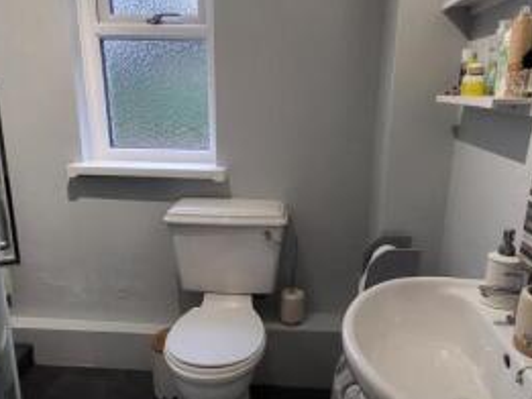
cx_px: 272
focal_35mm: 29
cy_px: 209
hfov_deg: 61.6
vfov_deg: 48.2
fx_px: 446
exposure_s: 1/50
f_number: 2.2
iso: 320
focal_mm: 1.74
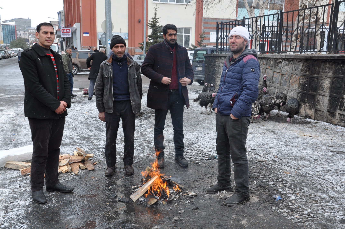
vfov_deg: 35.4
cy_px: 114
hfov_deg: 51.3
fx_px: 359
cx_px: 172
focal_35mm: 38
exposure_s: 1/100
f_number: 10
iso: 200
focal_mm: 25
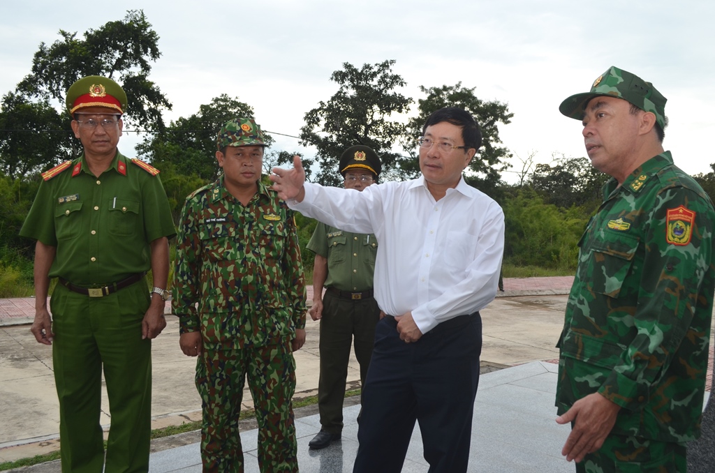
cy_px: 236
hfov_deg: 57.3
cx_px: 358
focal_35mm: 33
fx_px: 654
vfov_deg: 39.8
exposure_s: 1/160
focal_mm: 22
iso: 200
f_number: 6.3
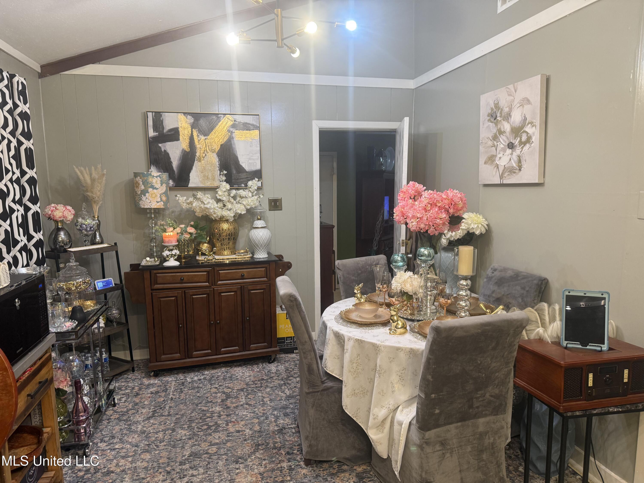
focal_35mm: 24
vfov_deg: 56.8
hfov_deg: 71.6
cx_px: 322
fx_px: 446
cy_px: 242
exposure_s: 1/60
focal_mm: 6.76
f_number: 1.78
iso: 160
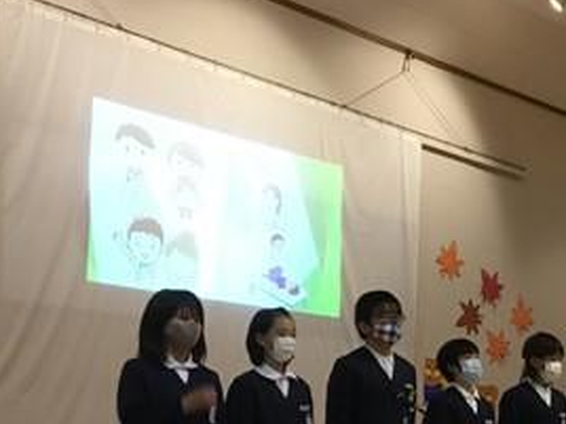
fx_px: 1210
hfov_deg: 25.3
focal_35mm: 74
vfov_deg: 19.3
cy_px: 426
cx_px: 532
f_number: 2.4
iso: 200
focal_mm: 3.3
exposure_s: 1/24
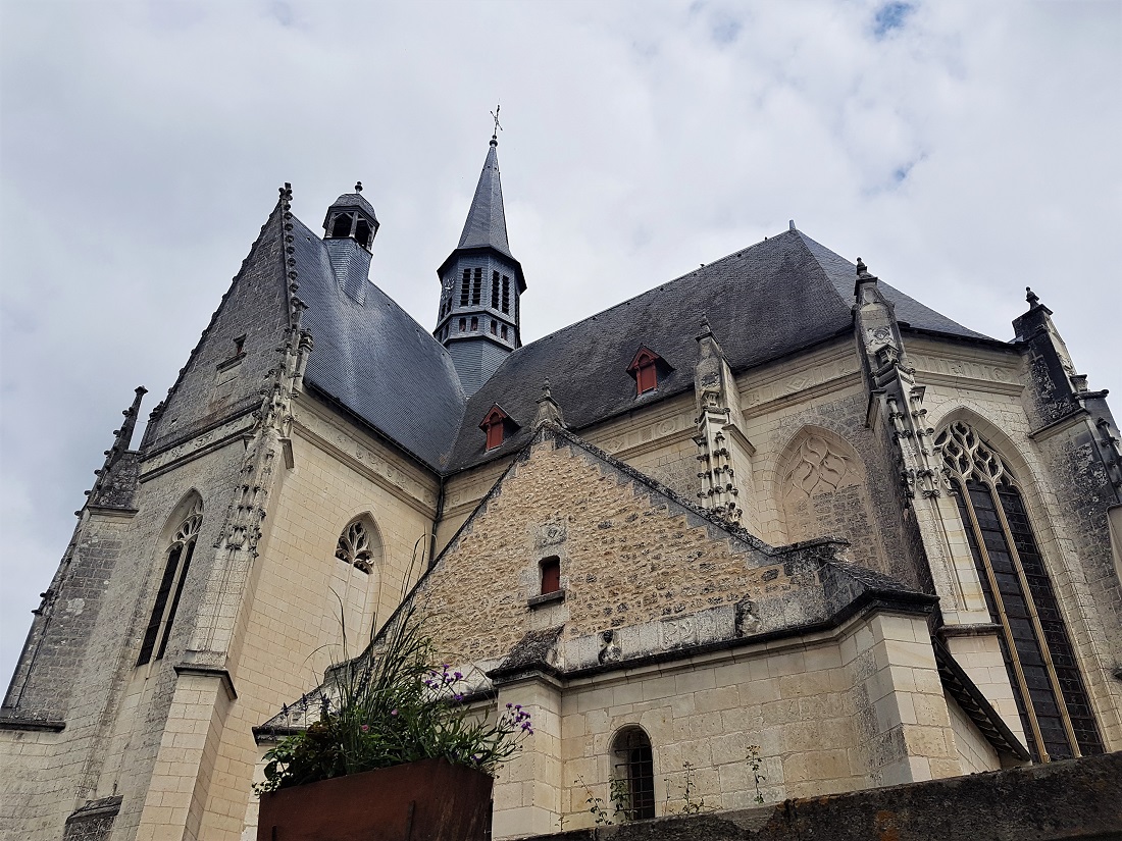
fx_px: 843
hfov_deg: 67.3
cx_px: 561
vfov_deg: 53.1
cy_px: 420
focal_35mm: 26
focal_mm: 4.2
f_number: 1.7
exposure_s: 1/4512
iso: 40
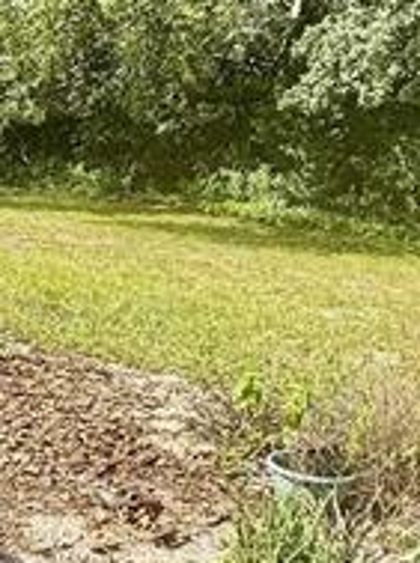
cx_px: -54
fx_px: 925
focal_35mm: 57
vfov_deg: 33.8
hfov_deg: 23.8
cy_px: 259
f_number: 2.2
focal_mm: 2.22
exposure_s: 1/789
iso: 50
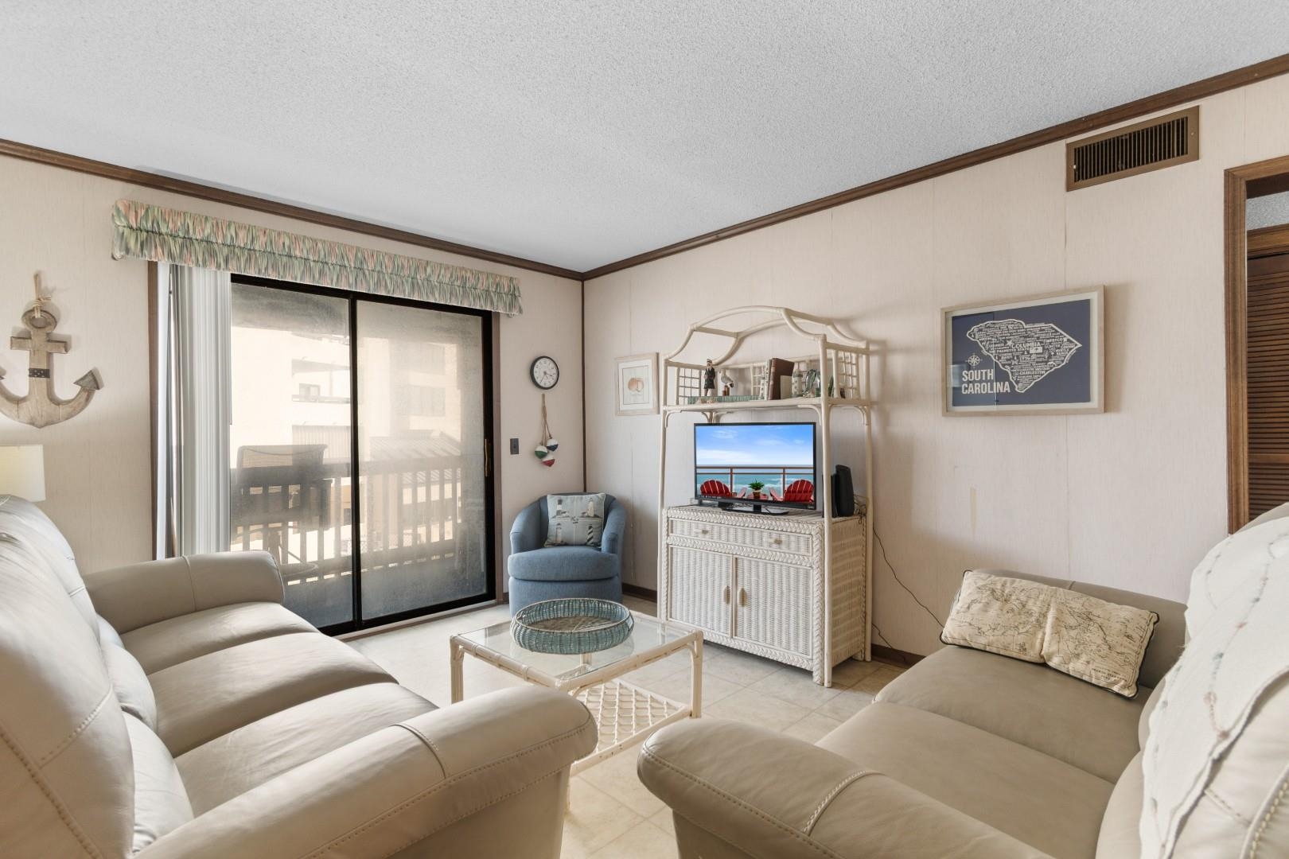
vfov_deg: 77.3
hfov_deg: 100.4
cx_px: 644
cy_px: 430
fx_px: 537
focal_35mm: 15
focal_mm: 10
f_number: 4.5
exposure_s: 1/4
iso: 100
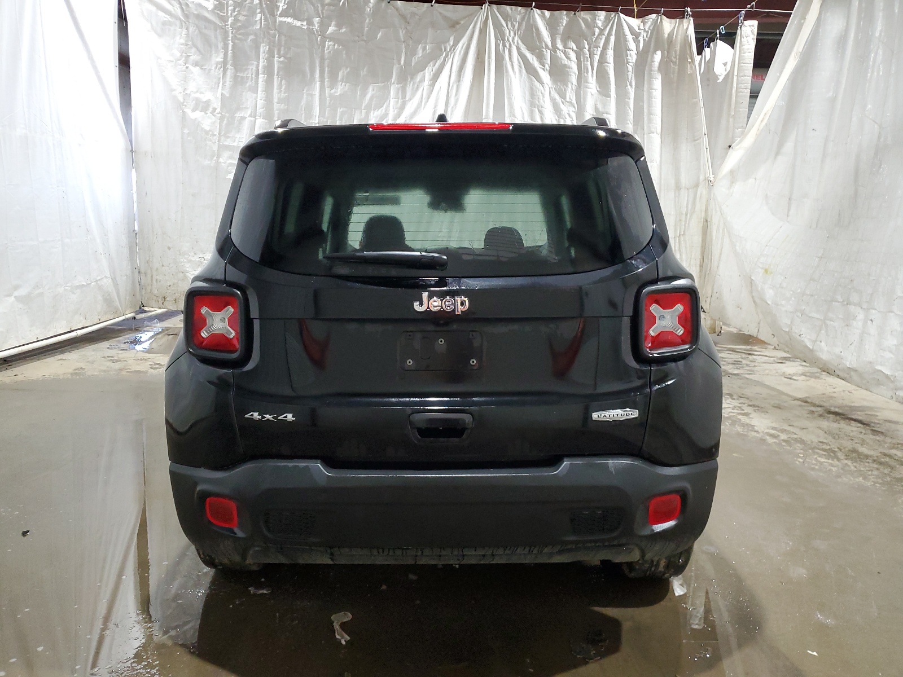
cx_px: 452
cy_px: 338
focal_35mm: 26
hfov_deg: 67.3
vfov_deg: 53.1
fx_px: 678
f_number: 1.5
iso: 208
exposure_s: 1/60.2
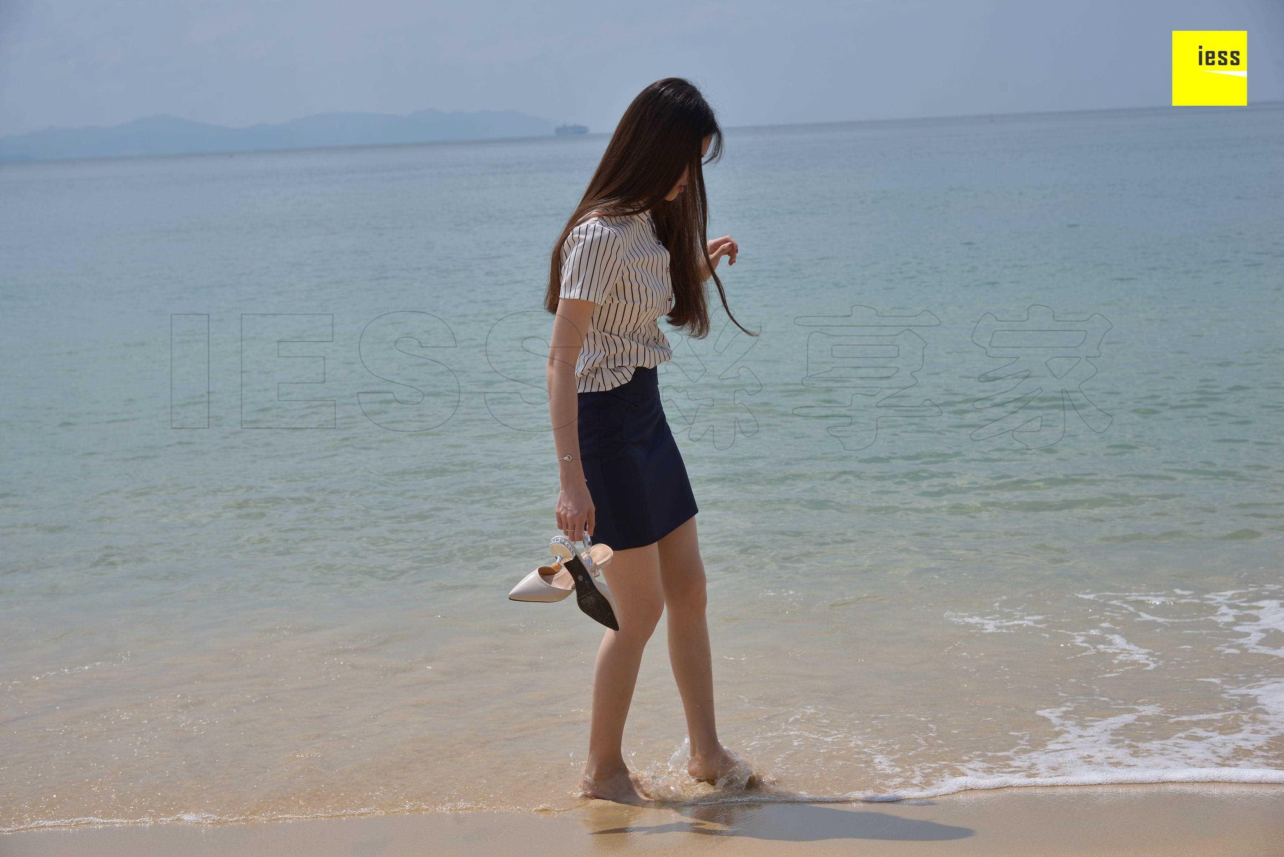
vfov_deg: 21.9
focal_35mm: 62
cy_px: 428
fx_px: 2212
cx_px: 642
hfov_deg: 32.4
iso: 100
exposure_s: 1/500
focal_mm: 62
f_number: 7.1
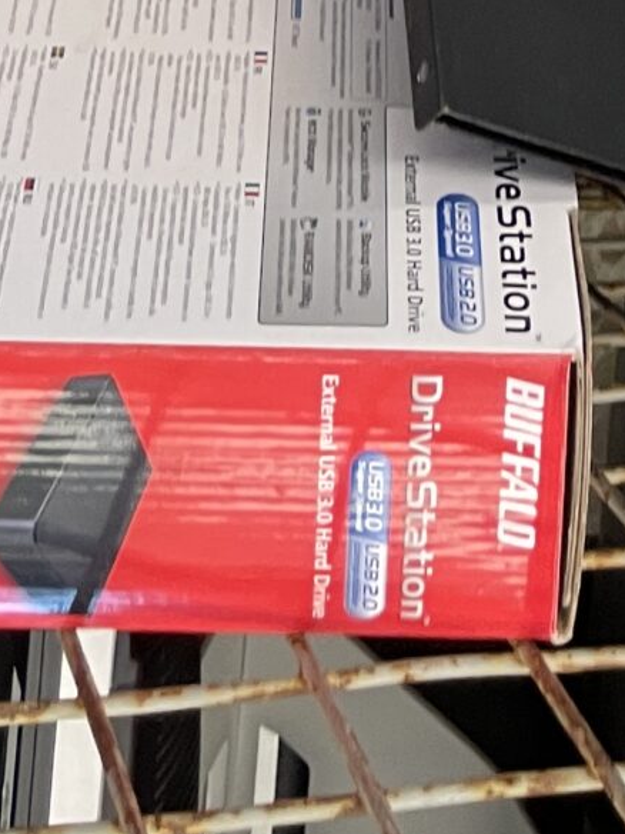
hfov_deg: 13.0
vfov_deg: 14.1
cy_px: -904
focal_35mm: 114
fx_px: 2744
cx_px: 381
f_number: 1.6
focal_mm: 4.2
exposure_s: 1/50
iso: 160
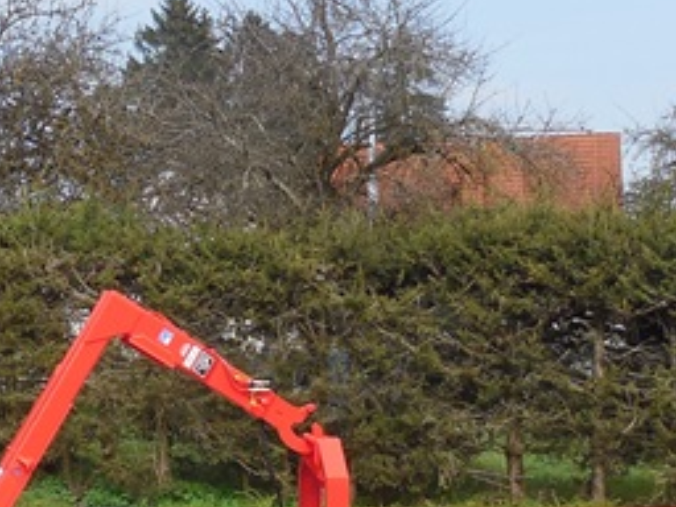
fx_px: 1953
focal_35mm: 100
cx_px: 190
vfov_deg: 14.6
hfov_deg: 19.5
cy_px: 465
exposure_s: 1/800
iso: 125
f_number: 3.6
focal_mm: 7.1
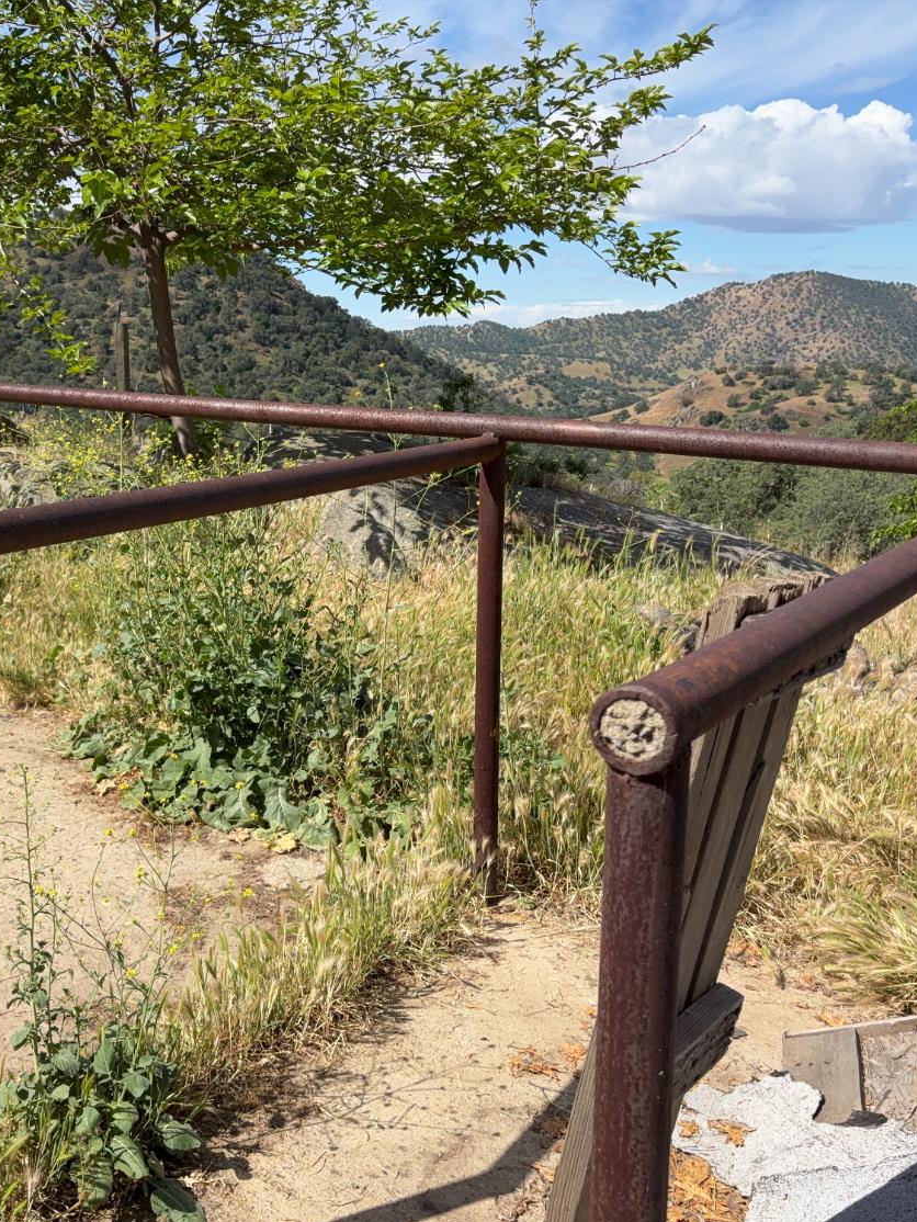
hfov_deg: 39.8
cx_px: 252
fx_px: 1236
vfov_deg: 52.6
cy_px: 616
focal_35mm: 35
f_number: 1.6
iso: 50
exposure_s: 1/3623
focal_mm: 5.96
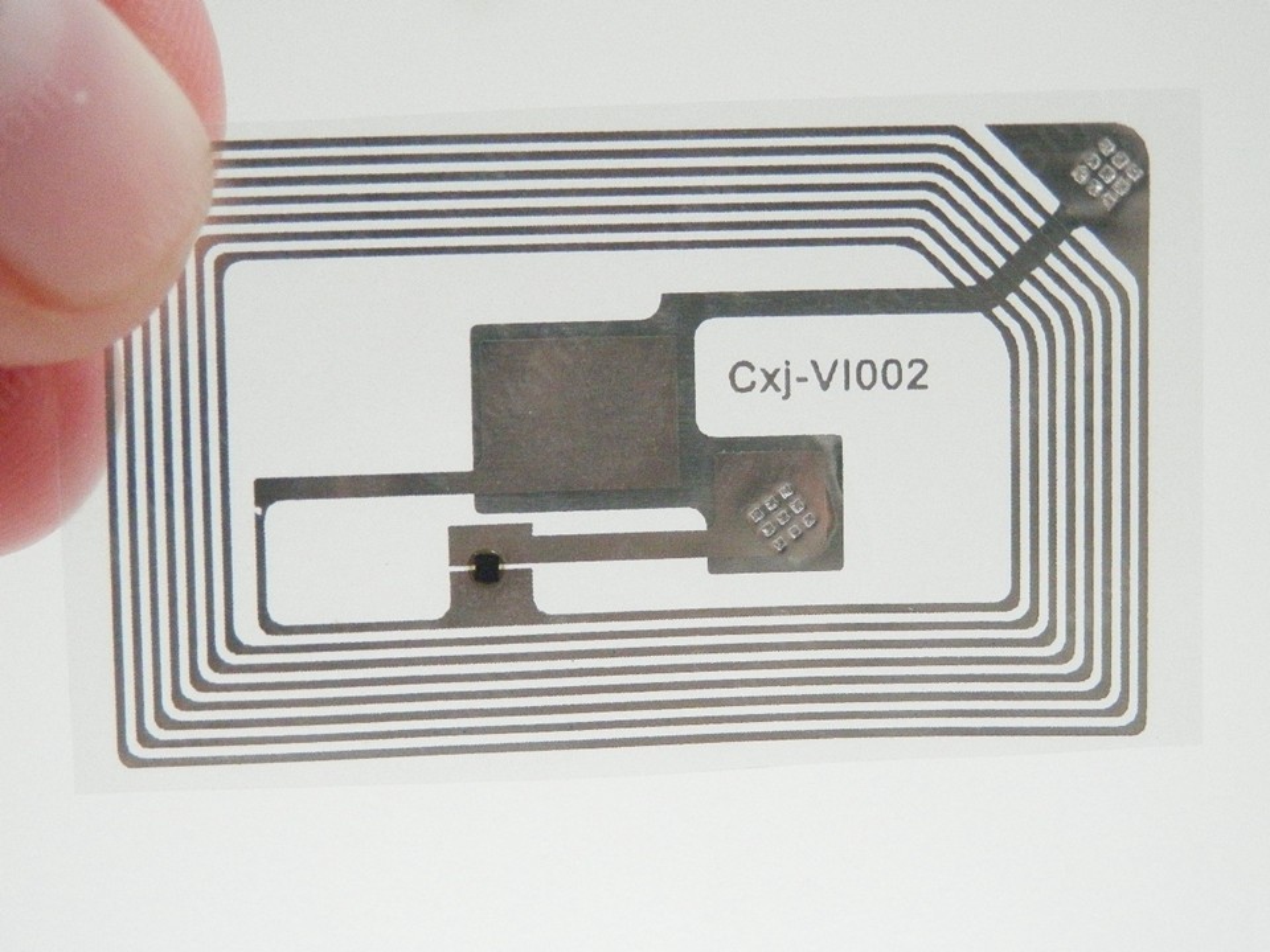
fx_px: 2421
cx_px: 635
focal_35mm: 66
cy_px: 476
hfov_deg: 29.4
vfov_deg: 22.3
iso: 800
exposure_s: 1/125
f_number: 12.4
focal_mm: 11.9
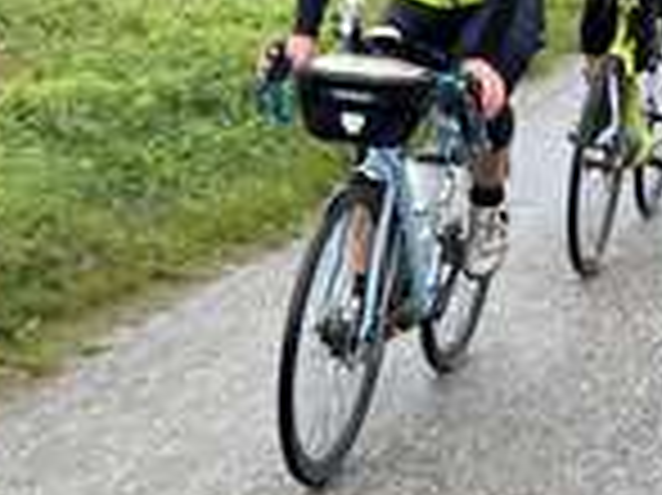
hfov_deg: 17.3
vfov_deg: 13.9
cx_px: -230
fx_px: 2026
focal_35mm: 106
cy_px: 130
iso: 64
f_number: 1.6
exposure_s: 1/121
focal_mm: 5.1
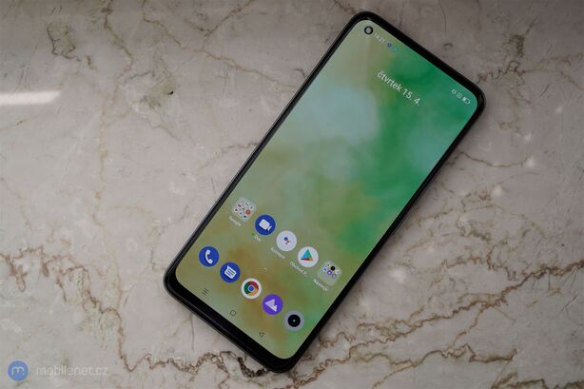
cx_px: 292
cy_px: 194
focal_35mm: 45
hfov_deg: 43.6
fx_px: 730
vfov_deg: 29.8
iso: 640
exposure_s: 1/160
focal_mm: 45
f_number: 7.1
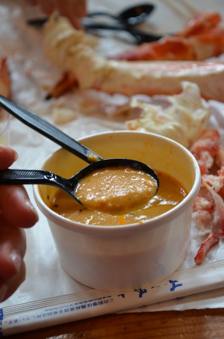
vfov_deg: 33.5
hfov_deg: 22.5
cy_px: 170
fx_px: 563
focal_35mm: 60
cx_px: 112
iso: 400
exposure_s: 1/60
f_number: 4.2
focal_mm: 40
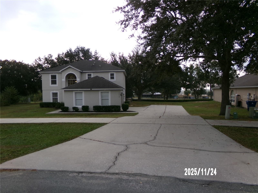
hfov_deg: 71.6
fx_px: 179
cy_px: 96
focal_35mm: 24
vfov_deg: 56.8
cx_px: 129
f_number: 3.7
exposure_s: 1/300
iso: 100
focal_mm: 4.3
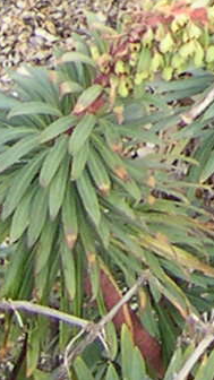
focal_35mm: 280
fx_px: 2825
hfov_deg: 4.1
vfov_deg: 7.3
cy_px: -495
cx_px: 729
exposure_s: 1/200
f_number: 2.8
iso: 100
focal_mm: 8
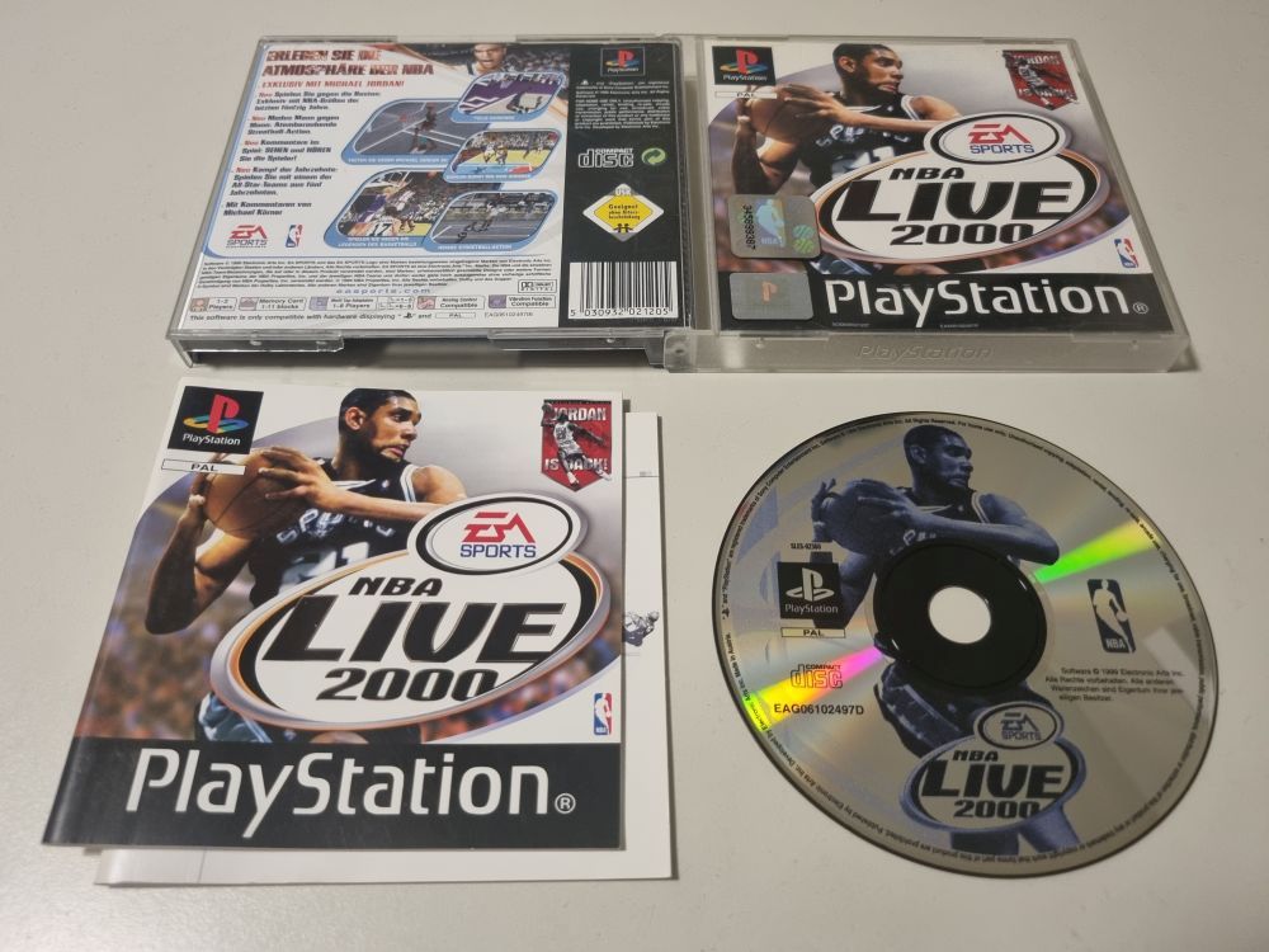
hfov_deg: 67.3
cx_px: 634
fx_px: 953
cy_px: 476
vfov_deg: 53.1
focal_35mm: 26
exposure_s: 1/40
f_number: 1.8
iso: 250
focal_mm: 5.4
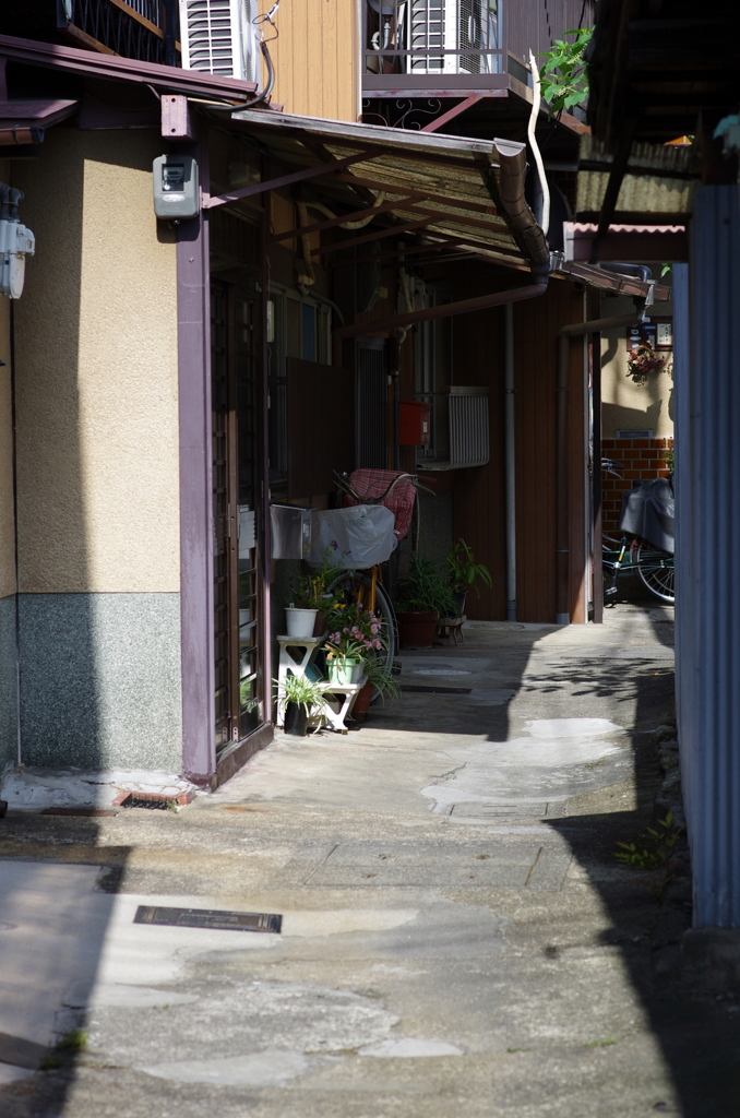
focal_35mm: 105
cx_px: 370
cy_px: 559
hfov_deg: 13.0
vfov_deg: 19.5
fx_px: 3253
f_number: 4
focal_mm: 70
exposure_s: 1/640
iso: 100
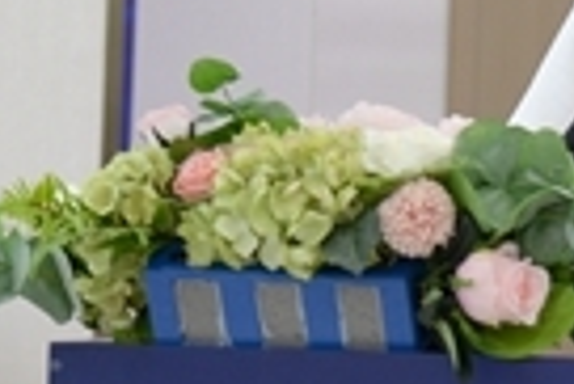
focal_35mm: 386
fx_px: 6161
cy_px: 44
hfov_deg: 5.3
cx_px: 713
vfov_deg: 3.6
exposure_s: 1/50
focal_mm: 105
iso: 640
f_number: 4
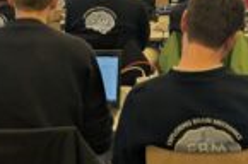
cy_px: -17
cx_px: 203
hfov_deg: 13.9
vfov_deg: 9.2
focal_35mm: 147
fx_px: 1010
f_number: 1.85
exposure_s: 1/99.9
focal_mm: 6.81
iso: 48
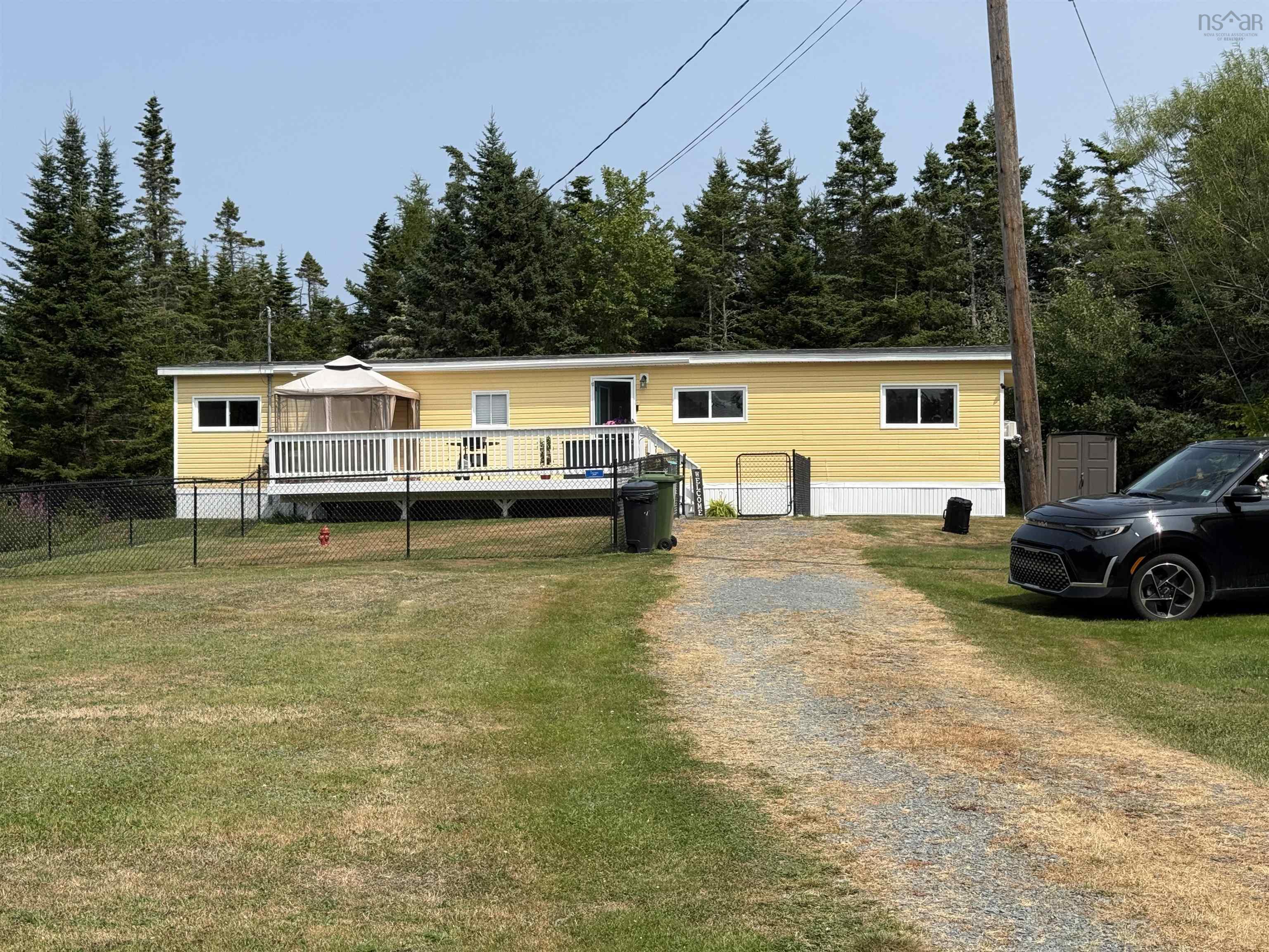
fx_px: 1760
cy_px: 476
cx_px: 634
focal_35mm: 48
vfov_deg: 30.3
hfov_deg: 39.7
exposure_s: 1/6536
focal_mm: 6.76
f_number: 1.78
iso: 80
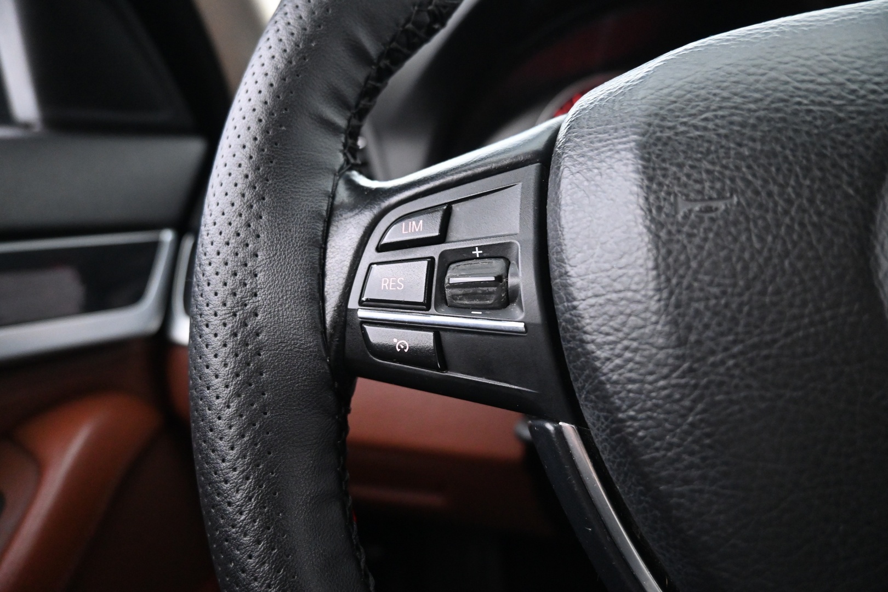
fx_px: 592
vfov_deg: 53.1
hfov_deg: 73.7
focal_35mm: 24
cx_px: 444
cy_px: 296
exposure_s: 1/25
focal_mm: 16
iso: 3600
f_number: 3.5
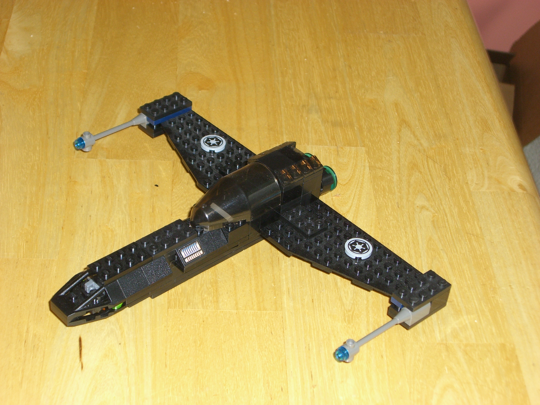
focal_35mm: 79
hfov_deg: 24.7
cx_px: 270
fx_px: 1232
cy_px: 202
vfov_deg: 18.7
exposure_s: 1/60
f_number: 4.1
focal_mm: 12.8
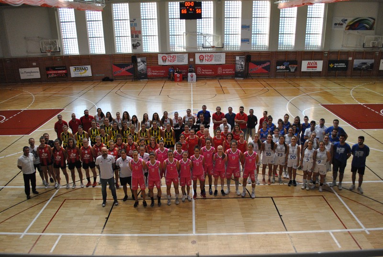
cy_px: 128
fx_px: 288
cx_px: 192
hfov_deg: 67.3
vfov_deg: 48.1
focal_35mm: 27
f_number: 3.5
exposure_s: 1/500
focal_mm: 18
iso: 800
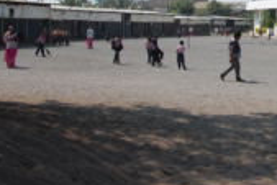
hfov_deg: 26.4
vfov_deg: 18.2
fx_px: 554
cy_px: -20
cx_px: 284
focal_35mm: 72
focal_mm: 18
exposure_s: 1/320
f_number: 9
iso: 200
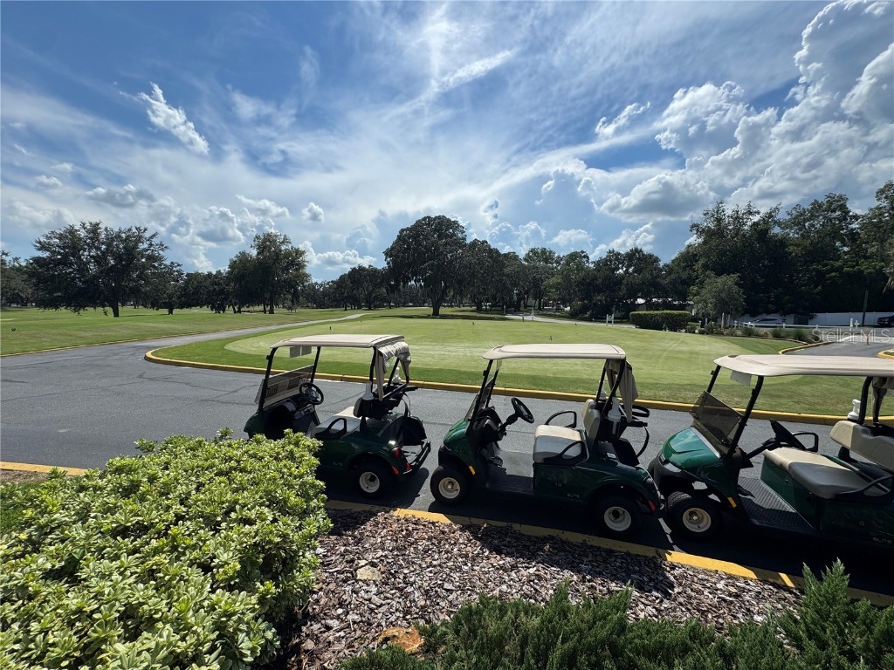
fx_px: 362
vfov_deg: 85.7
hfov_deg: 102.1
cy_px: 335
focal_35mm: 14
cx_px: 447
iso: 50
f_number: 2.2
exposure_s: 1/3390
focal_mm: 2.22
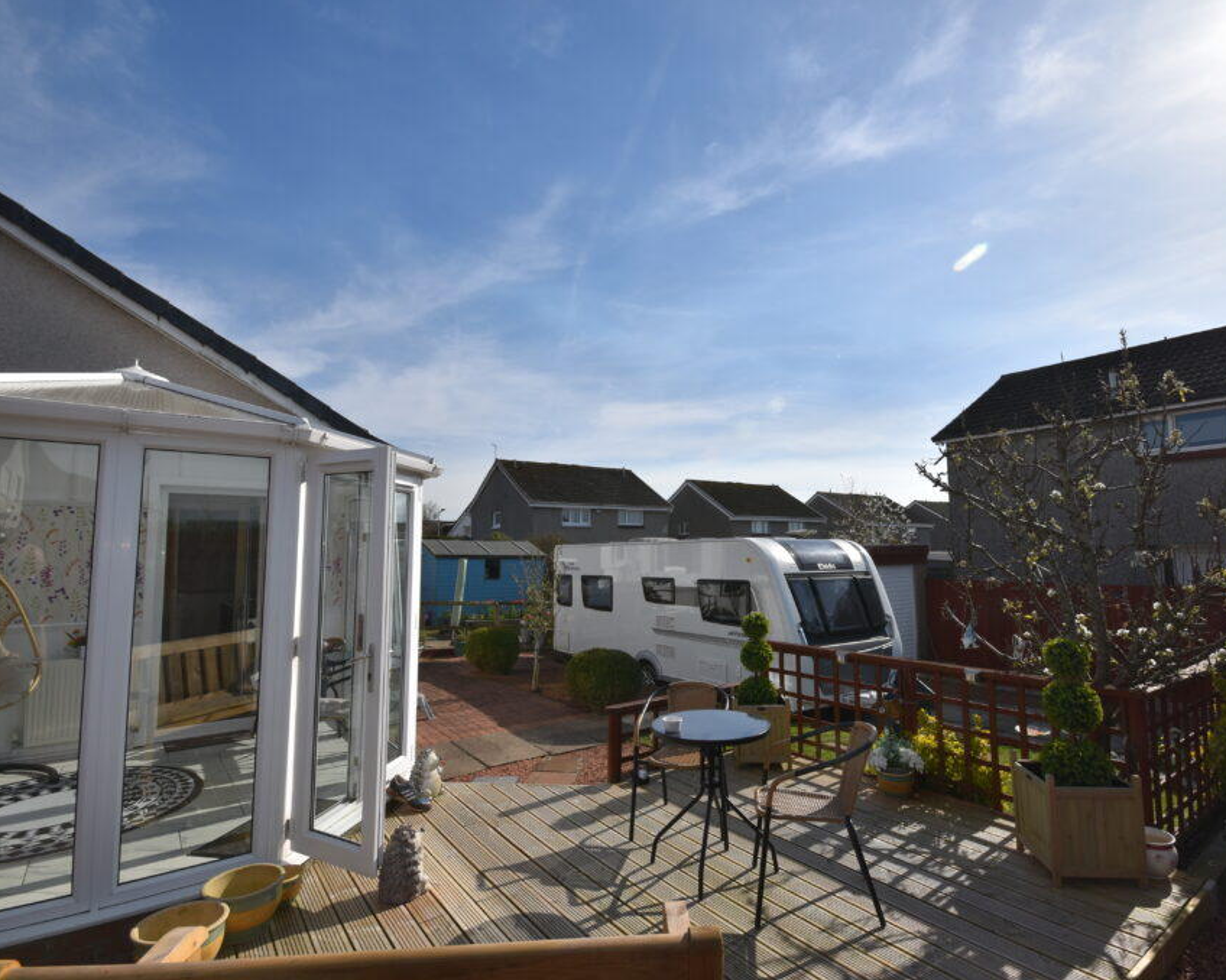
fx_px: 617
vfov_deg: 77.0
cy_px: 491
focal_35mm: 17
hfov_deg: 89.6
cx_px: 643
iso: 100
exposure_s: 1/200
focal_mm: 10
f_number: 13
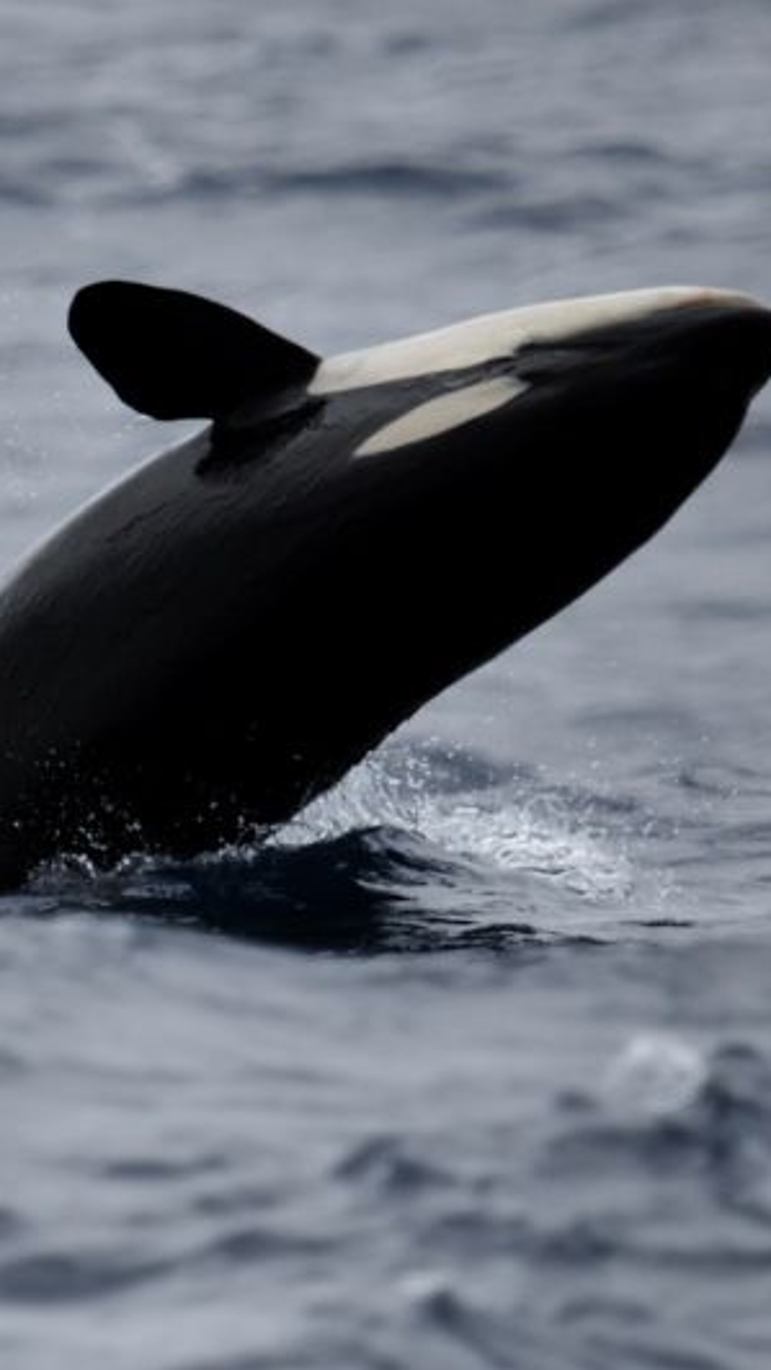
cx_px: 162
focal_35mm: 947
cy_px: 685
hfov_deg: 1.3
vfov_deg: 2.3
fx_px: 34391
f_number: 6.3
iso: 900
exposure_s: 1/8000
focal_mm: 600
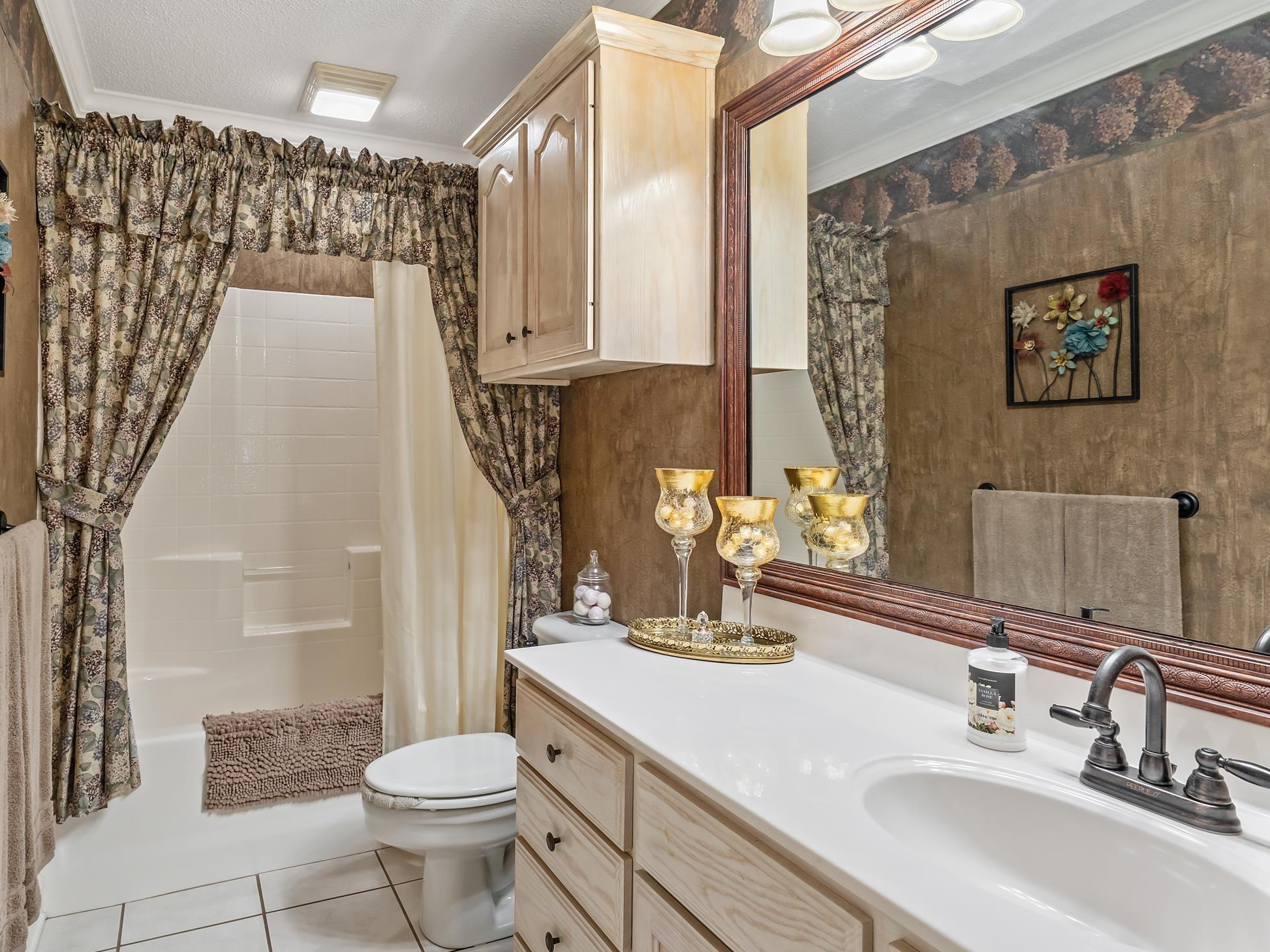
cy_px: 451
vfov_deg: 63.4
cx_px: 527
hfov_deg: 78.3
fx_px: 770
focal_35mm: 21
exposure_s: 1/15
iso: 800
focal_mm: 17
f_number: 8
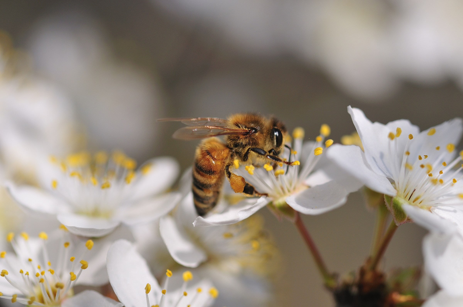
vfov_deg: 10.1
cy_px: 154
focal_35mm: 135
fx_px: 1734
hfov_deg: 15.2
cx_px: 232
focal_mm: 90
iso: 200
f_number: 4.2
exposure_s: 1/2500
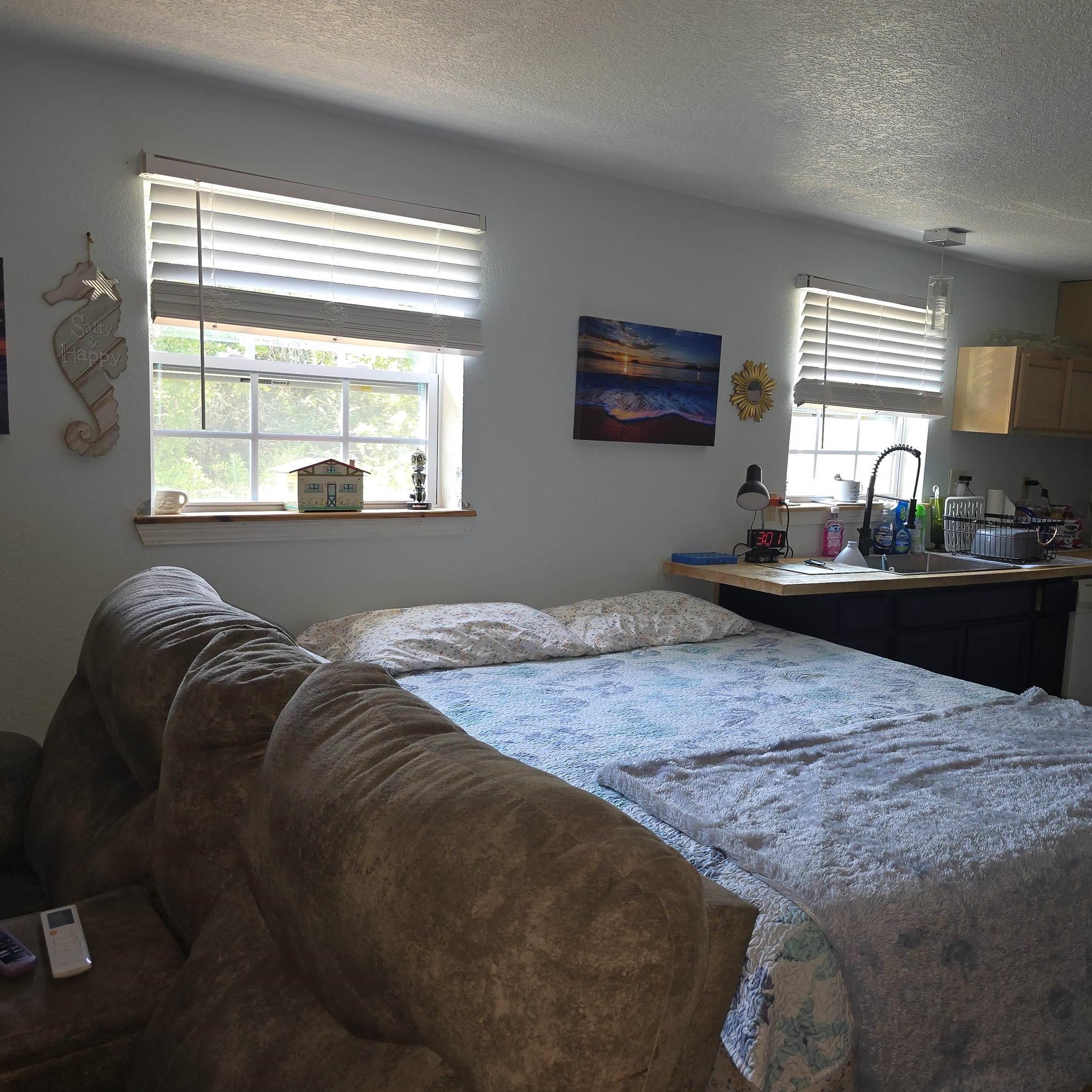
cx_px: 688
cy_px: 533
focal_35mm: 28
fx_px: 999
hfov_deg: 56.6
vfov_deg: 57.3
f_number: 1.7
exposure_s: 1/60
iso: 125
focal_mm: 6.3
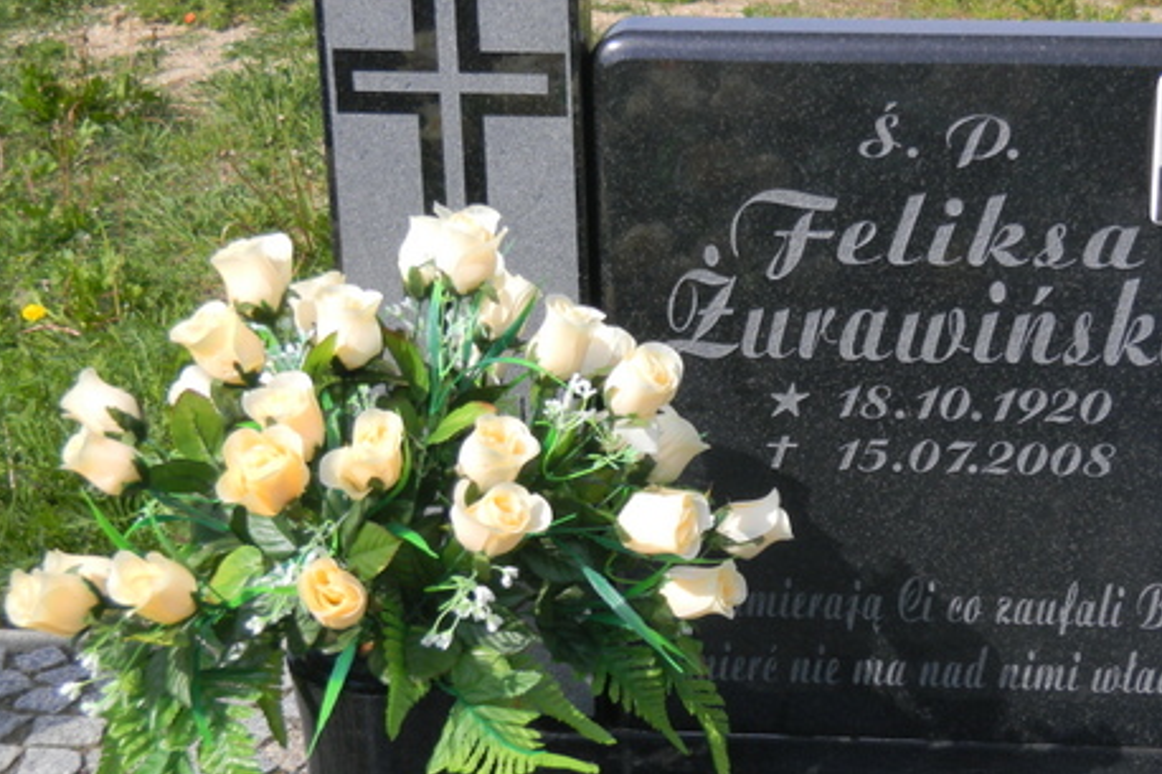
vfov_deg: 17.0
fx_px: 2581
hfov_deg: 25.3
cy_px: 429
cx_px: 764
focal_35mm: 80
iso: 80
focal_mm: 9.9
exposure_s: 1/408
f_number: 4.2
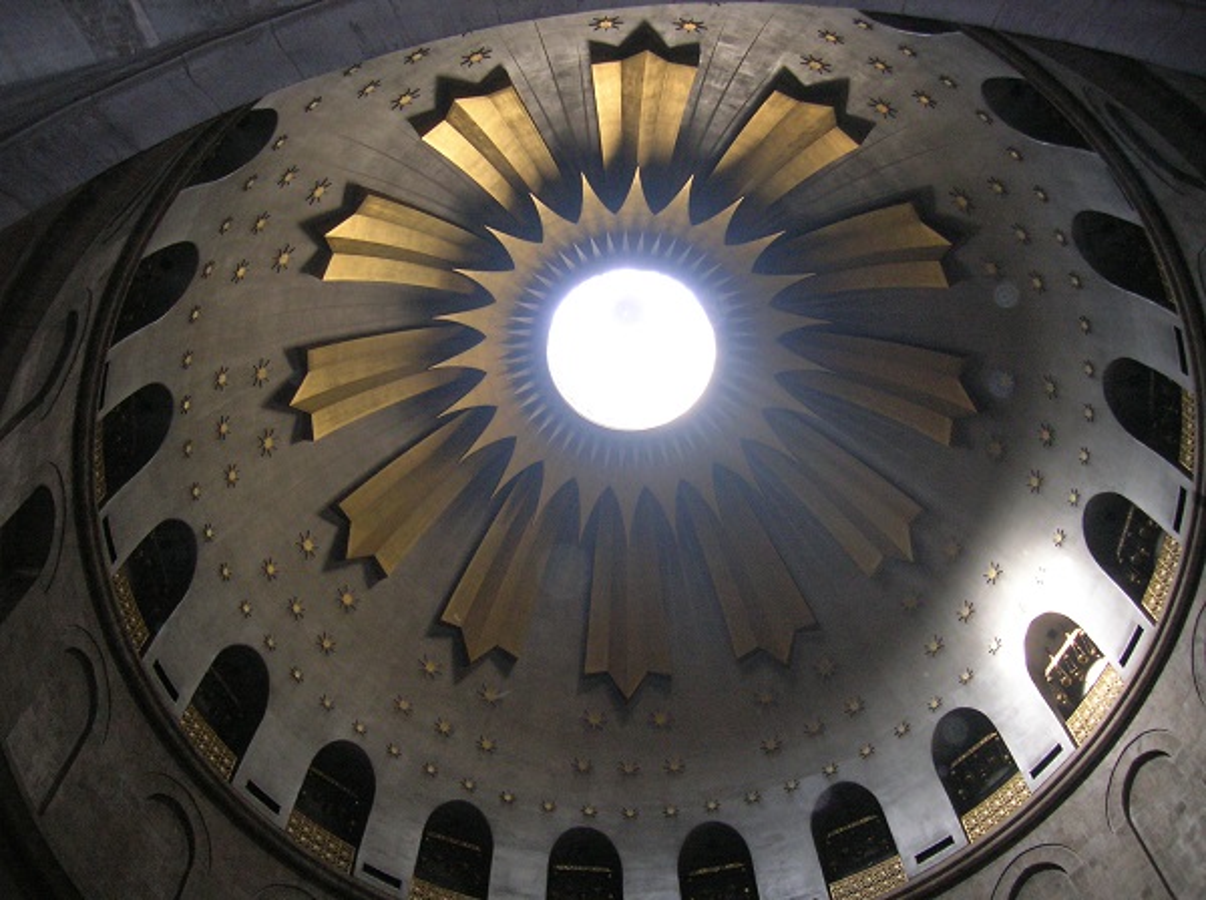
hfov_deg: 54.0
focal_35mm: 34
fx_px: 1183
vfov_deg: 41.7
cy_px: 450
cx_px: 603
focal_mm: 5.7
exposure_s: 1/21
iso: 188
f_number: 2.9
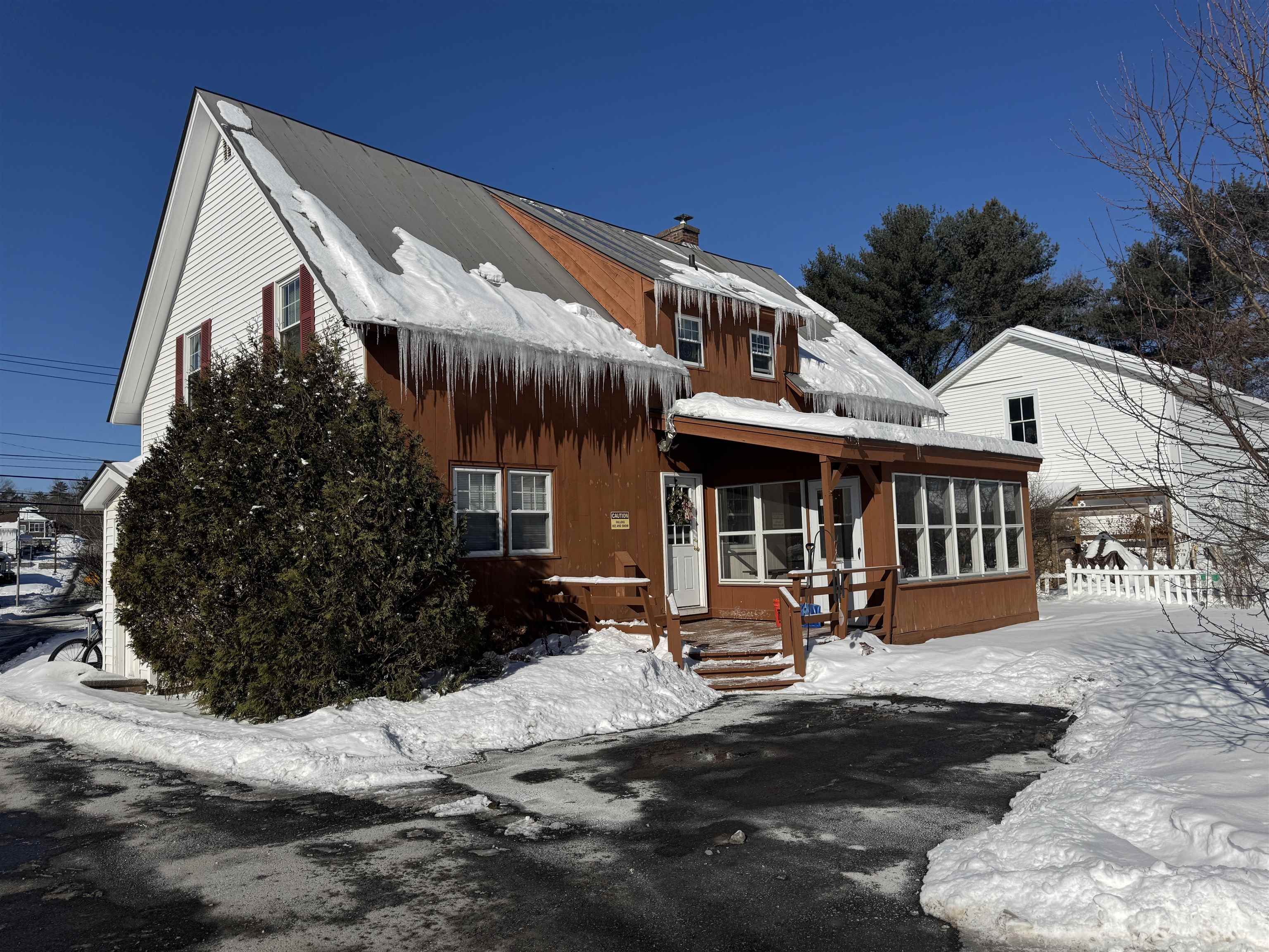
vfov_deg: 56.8
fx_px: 880
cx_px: 634
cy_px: 476
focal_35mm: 24
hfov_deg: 71.6
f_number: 1.78
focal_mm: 6.76
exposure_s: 1/12346
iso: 80
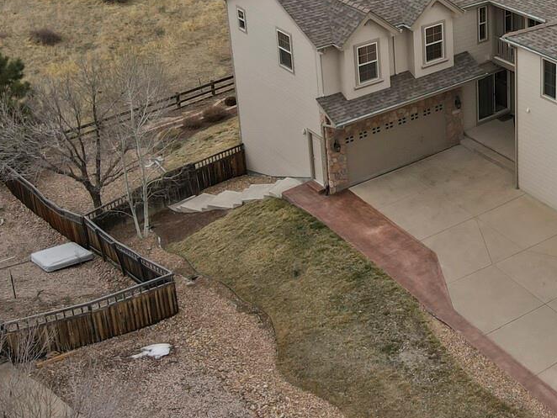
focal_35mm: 58
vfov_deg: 24.4
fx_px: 934
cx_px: 518
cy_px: 26
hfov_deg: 31.4
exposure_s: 1/250
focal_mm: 4.5
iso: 110
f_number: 2.8
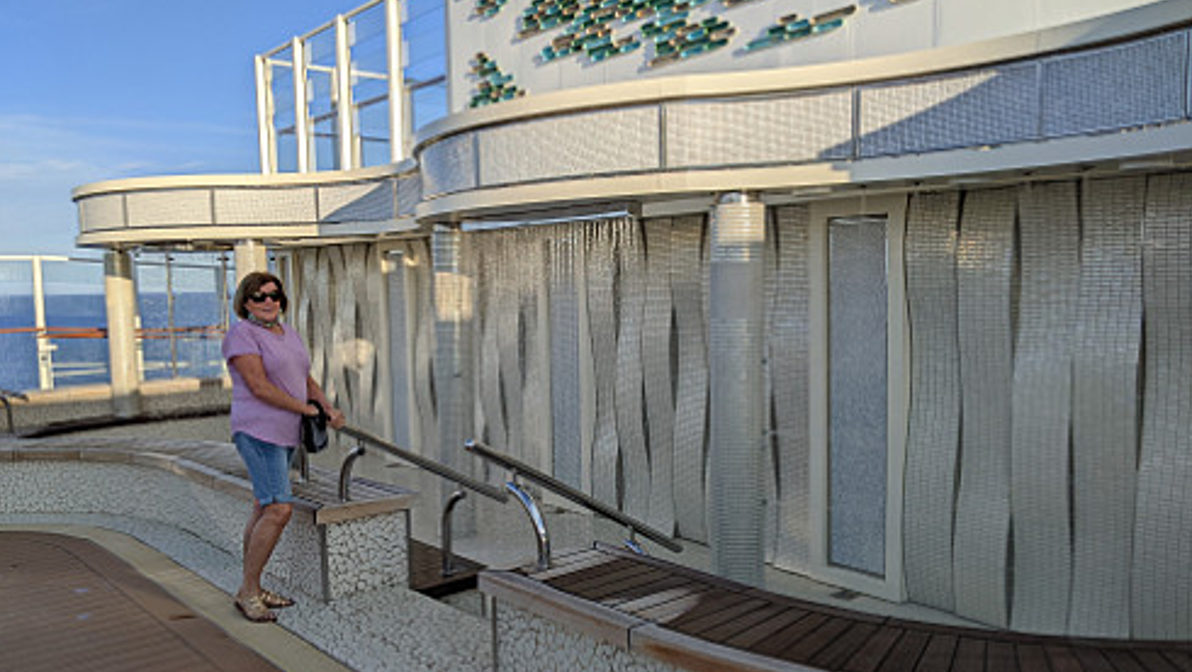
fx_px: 949
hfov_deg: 64.3
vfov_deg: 38.9
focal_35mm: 30
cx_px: 598
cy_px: 386
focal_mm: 4.4
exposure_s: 1/2933
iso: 47
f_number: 1.8
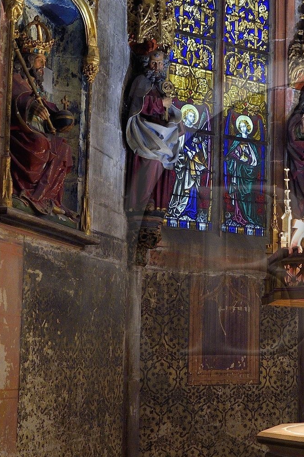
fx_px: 888
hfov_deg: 18.7
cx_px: 326
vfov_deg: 28.8
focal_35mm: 70
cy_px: 271
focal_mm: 29
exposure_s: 1/5
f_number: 6.3
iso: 1600
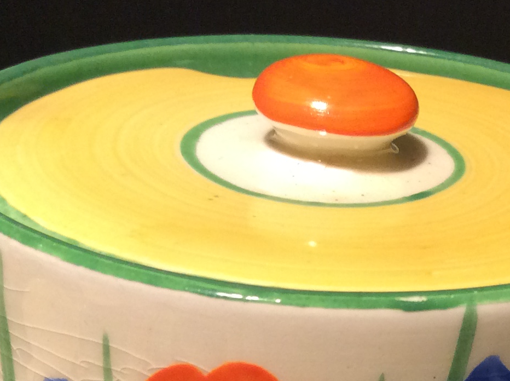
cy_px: 509
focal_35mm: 89
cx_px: 347
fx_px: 1309
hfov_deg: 21.9
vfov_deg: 15.7
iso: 100
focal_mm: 3.3
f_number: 2.4
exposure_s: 1/25
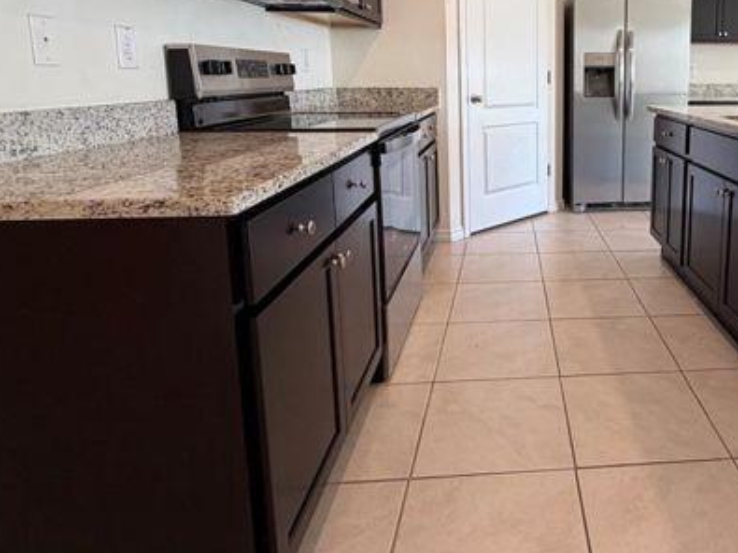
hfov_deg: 65.1
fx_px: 533
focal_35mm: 25
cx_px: 556
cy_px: 153
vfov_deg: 52.9
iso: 200
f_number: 2.2
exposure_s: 1/120
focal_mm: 2.22
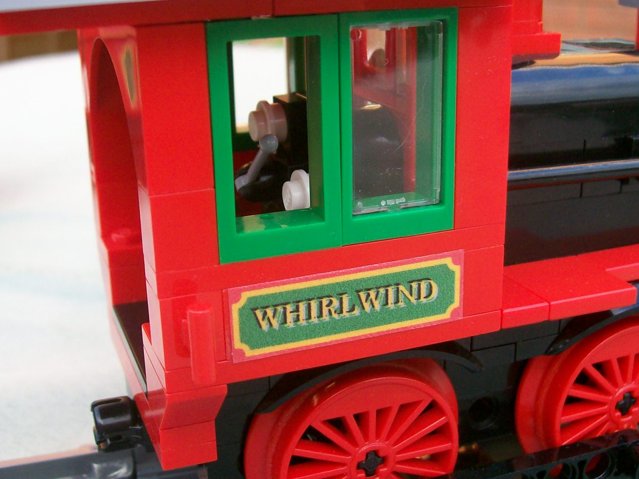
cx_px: 280
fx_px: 905
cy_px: 225
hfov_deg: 38.8
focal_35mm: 49
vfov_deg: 29.7
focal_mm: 6
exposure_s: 1/74.2
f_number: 2.7
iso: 80
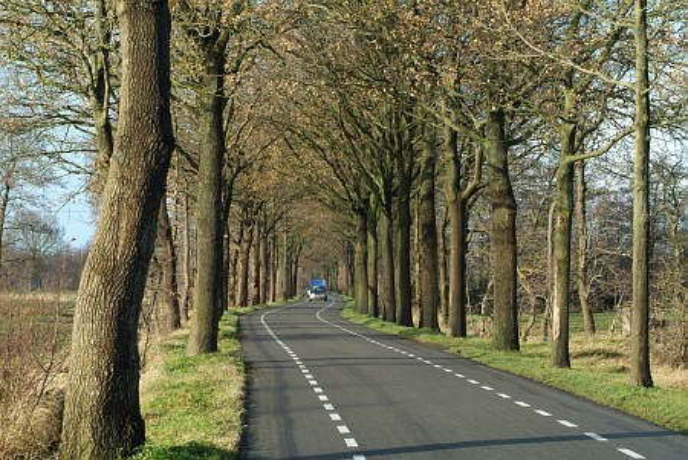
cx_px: 344
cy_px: 230
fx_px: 1894
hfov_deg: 20.6
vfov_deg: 13.9
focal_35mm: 99
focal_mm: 66
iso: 400
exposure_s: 1/90
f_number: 13
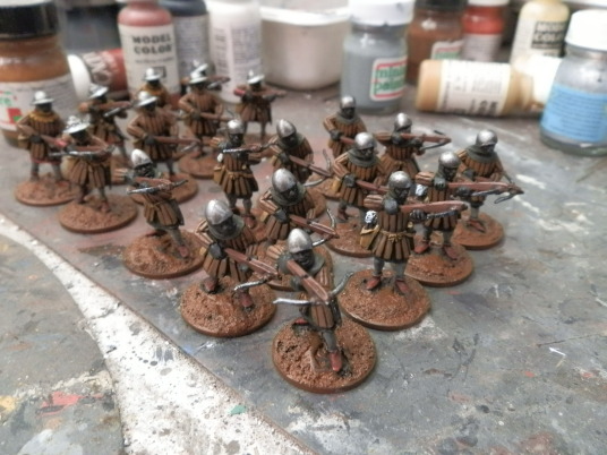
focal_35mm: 28
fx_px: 491
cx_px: 304
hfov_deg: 63.4
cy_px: 228
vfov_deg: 49.7
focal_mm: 5
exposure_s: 1/20
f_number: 3.1
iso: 400
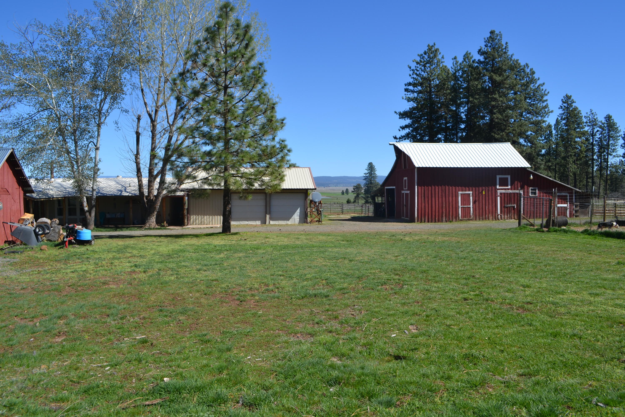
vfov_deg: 47.9
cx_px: 312
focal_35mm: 27
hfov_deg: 67.4
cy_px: 208
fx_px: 469
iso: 100
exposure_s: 1/250
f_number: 8
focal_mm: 18
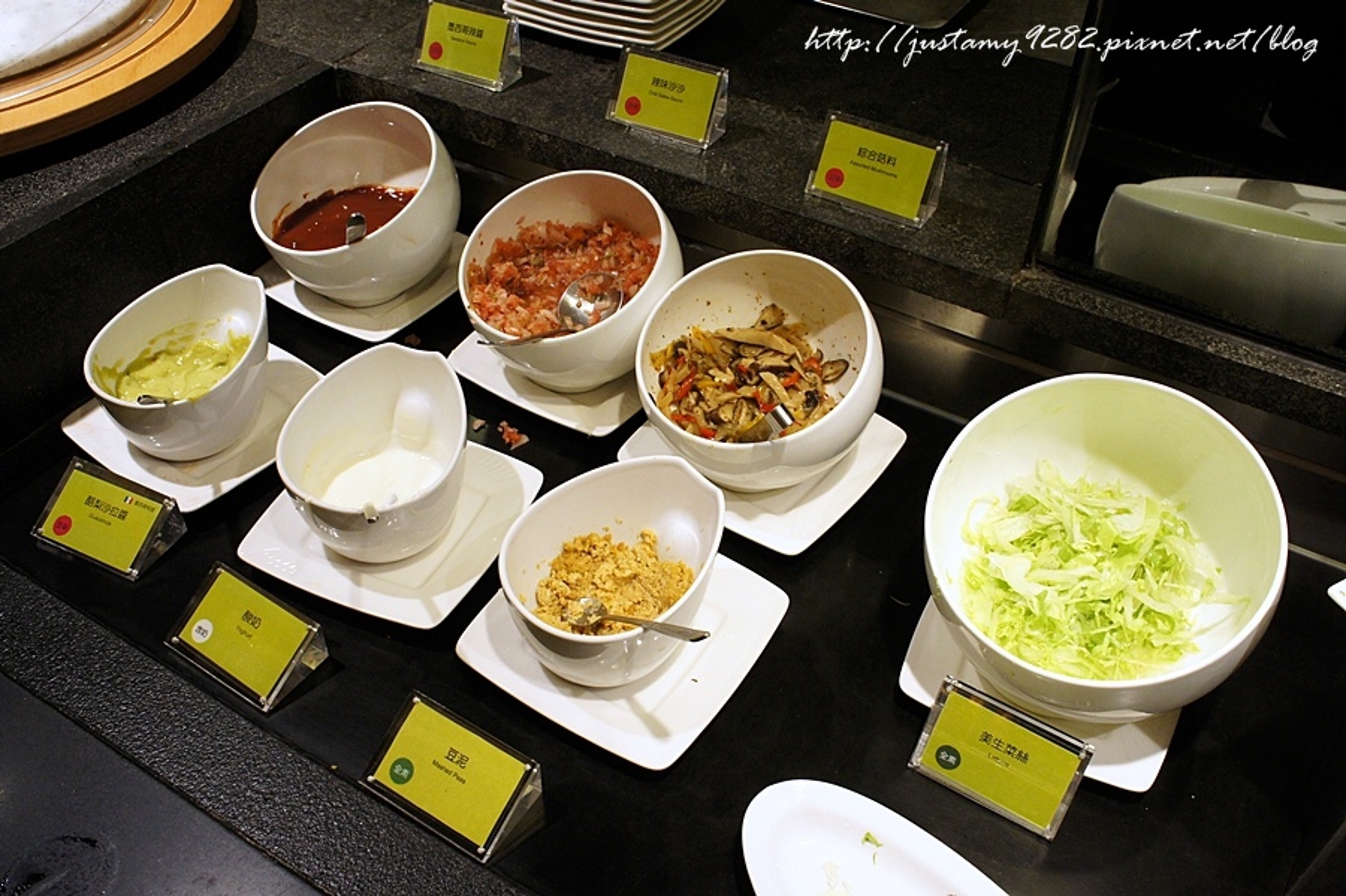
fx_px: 1177
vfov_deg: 41.7
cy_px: 448
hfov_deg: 59.5
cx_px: 673
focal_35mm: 32
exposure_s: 1/30
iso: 1600
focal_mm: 21
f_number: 7.1
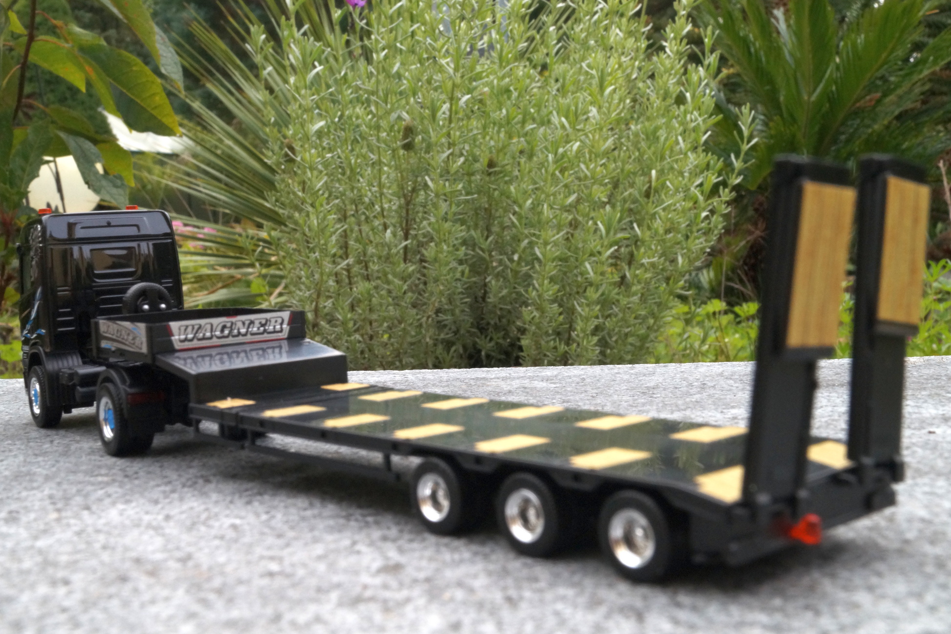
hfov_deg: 45.4
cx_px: 464
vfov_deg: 31.2
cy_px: 313
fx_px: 1136
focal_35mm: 43
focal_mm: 28
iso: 1000
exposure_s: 1/60
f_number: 22
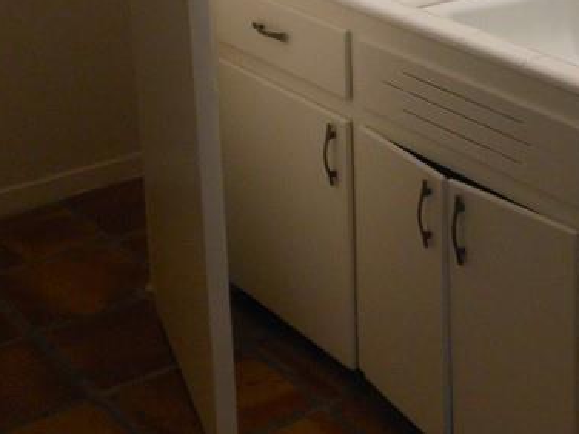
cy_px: -82
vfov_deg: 17.8
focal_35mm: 79
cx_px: 514
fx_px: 1321
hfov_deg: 24.1
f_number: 3.3
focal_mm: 5.2
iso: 250
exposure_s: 1/125
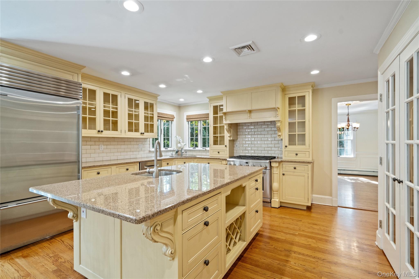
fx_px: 186
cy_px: 140
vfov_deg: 73.7
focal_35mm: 16
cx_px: 210
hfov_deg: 96.7
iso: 640
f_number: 6.3
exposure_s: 1/10
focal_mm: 16
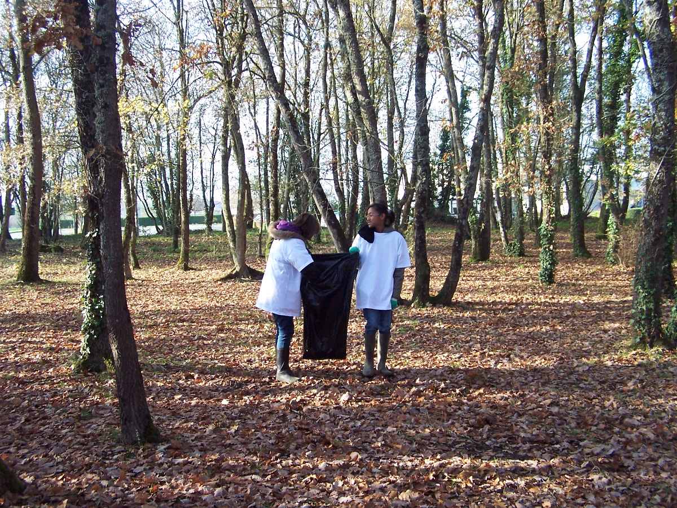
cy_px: 254
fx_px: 743
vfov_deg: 37.7
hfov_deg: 49.0
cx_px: 338
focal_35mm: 38
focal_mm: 6.3
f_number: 2.8
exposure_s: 1/250
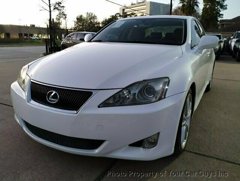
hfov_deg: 63.4
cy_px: 90
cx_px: 120
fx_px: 194
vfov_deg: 49.9
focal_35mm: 28
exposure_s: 1/20
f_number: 1.8
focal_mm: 4.27
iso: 1719
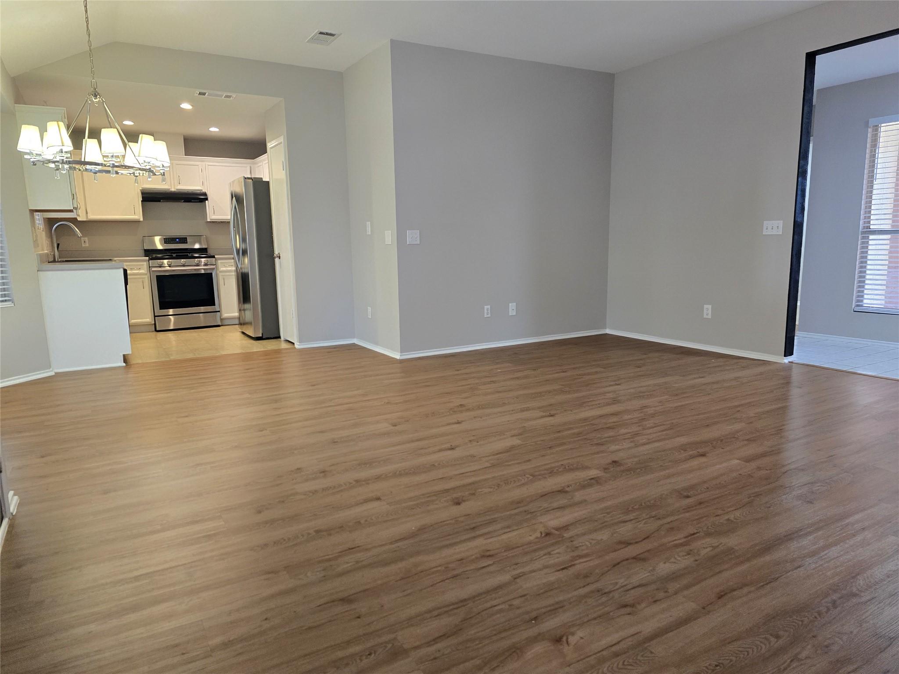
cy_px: 337
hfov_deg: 73.9
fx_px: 597
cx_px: 450
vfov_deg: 58.9
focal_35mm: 23
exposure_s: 1/120
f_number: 1.7
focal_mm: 6.3
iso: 500
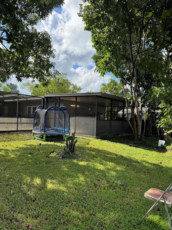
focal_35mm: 25
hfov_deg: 54.9
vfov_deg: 69.4
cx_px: 88
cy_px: 117
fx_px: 166
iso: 80
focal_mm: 6.76
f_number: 1.78
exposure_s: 1/1637
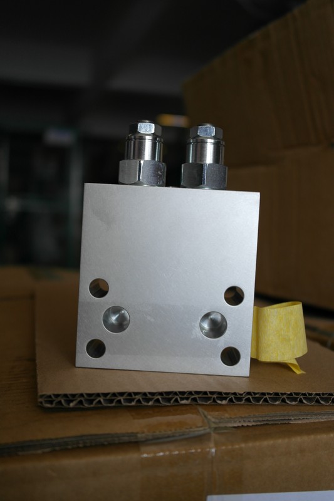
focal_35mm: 43
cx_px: 167
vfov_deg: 45.4
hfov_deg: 31.2
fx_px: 599
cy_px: 250
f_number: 4
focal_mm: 28
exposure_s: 1/100
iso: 400
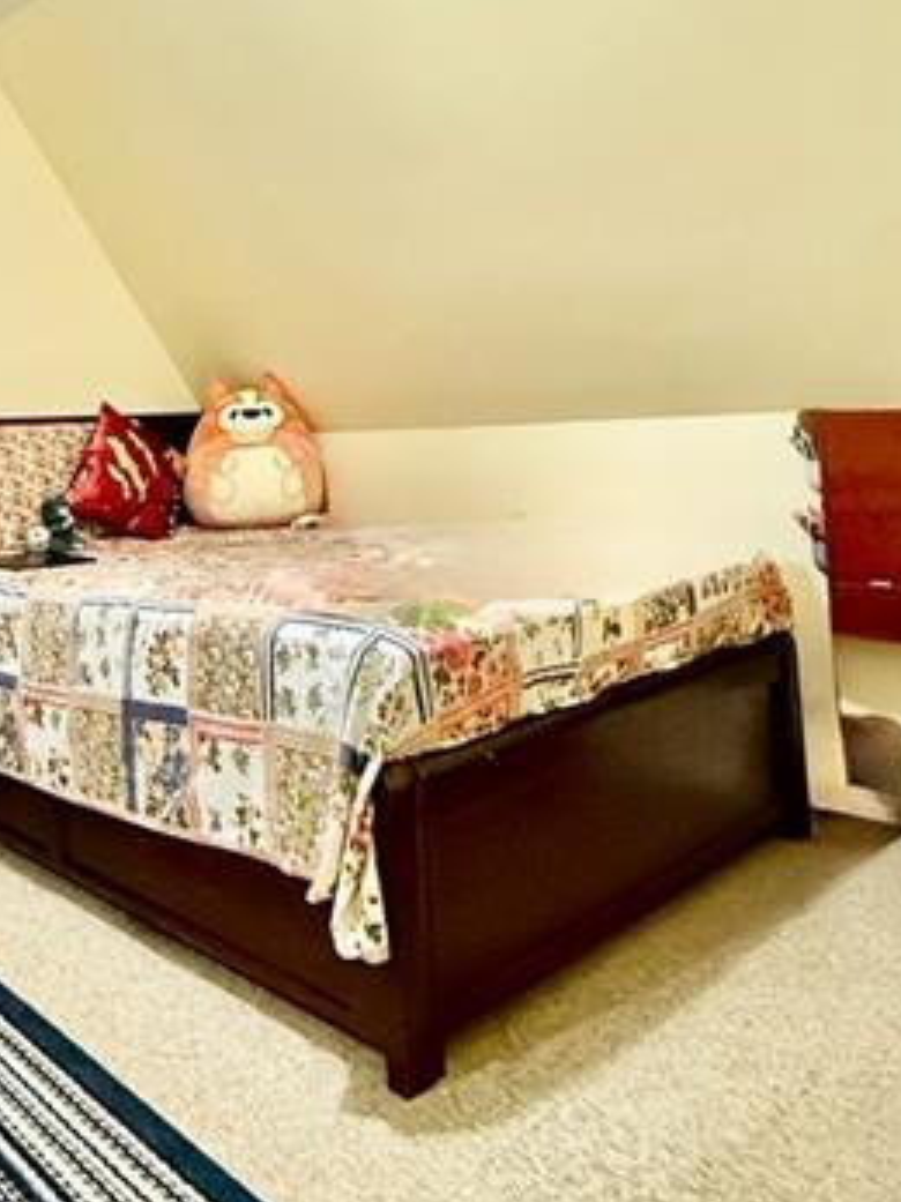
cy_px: 378
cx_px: 250
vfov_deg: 56.8
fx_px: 1077
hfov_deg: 44.2
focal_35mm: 31
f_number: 2.2
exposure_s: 1/60
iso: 800
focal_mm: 2.22
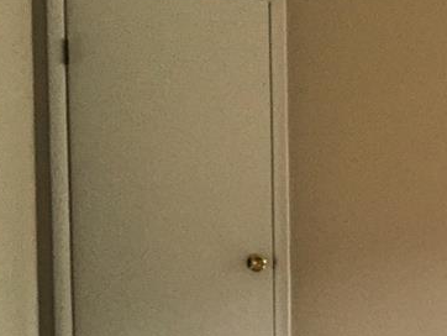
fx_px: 1060
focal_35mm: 82
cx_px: 615
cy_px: 320
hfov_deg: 21.1
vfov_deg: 17.7
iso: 50
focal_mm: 4.15
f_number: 2.2
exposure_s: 1/30
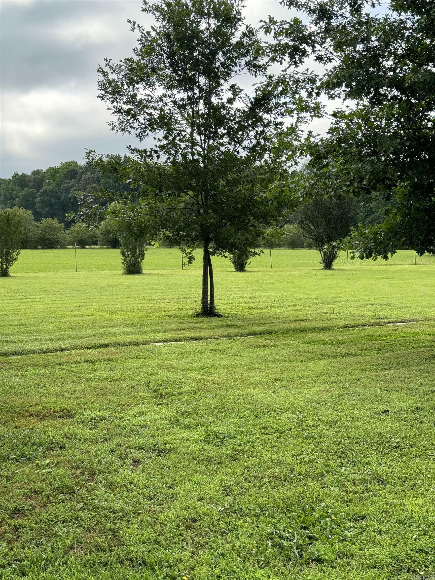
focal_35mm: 48
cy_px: 290
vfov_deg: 39.7
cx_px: 218
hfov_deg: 30.3
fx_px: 804
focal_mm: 6.76
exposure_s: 1/1215
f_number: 1.78
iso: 64
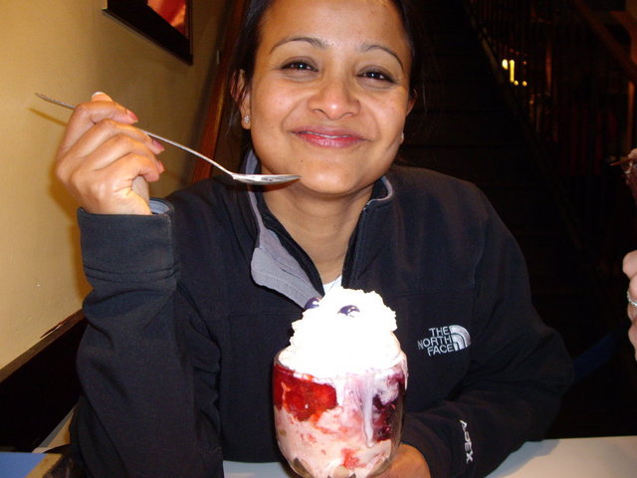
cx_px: 318
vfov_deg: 37.7
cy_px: 239
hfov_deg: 49.0
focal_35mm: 38
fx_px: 699
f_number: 2.7
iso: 200
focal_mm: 6.2
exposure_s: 1/40
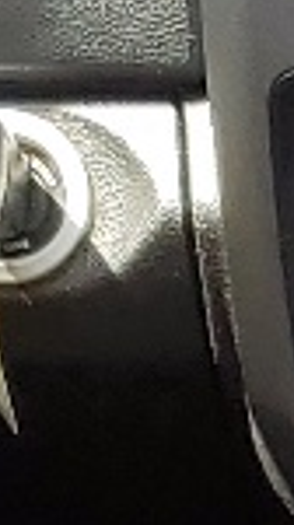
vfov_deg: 6.9
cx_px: 808
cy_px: 1096
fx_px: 4200
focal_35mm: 302
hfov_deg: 3.9
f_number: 1.5
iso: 50
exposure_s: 1/208
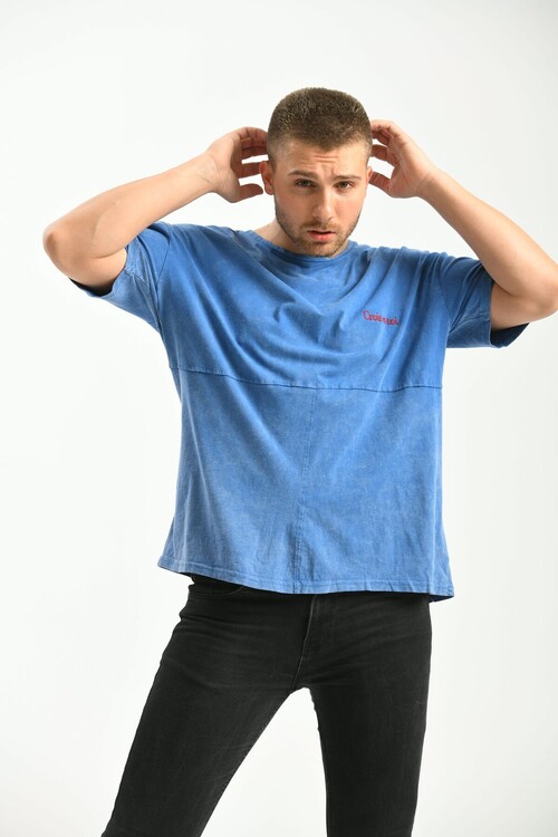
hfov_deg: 11.2
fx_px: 2836
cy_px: 418
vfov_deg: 16.8
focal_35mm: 122
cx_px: 279
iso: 100
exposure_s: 1/160
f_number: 5.6
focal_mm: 122
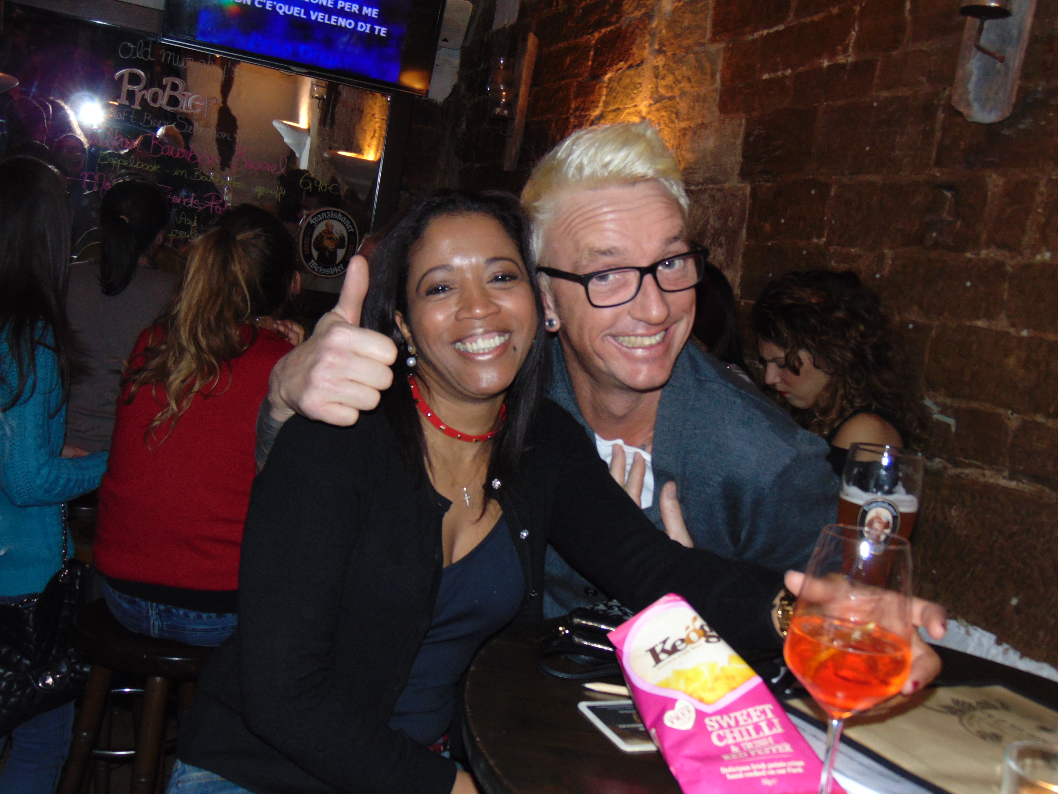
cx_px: 529
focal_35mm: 35
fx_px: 1070
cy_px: 397
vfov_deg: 40.7
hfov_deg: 52.6
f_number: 3.2
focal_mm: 6.3
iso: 500
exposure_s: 1/50
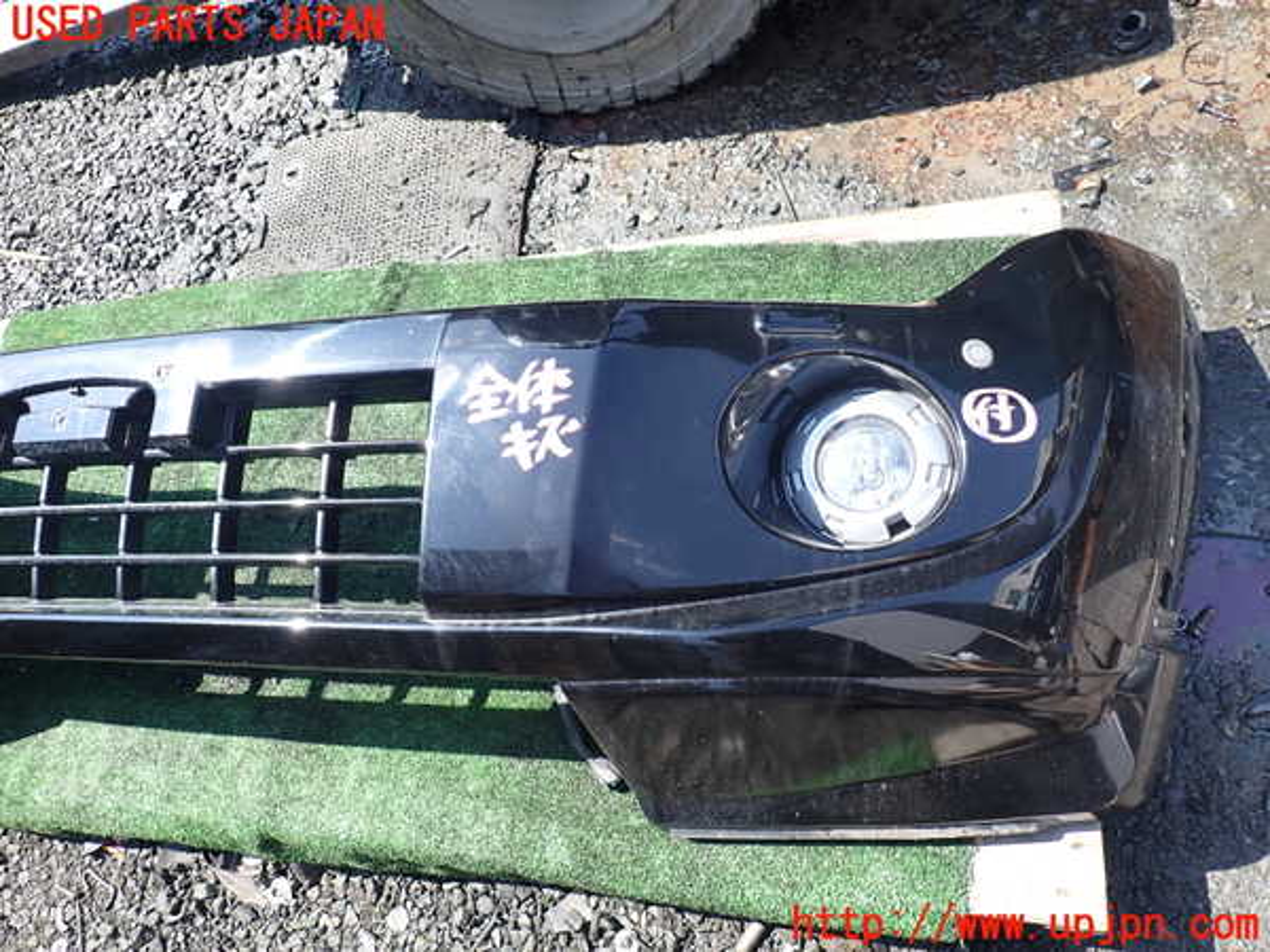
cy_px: 476
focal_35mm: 25
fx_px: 917
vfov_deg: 54.9
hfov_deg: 69.4
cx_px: 635
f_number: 2.8
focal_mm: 4.5
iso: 100
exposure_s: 1/320
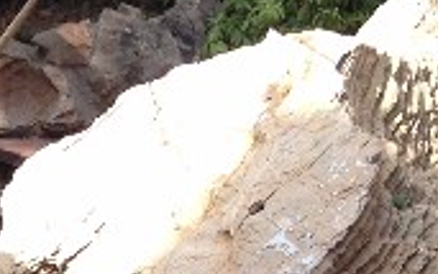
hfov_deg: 11.1
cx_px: -138
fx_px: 2197
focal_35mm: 184
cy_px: 670
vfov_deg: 6.7
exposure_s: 1/328
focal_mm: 4.12
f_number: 2.4
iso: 50
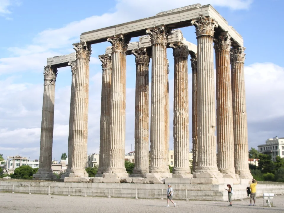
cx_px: 142
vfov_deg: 29.1
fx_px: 410
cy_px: 106
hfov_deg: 38.2
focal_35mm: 50
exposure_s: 1/250
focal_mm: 8.2
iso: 50
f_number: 5
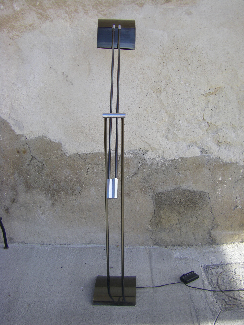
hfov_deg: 37.7
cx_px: 122
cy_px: 162
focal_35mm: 38
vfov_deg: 49.0
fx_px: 357
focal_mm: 6.3
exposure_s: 1/320
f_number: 3.5
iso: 64
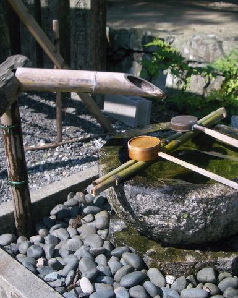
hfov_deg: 28.1
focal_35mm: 54
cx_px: 130
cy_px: 148
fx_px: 476
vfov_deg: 34.8
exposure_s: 1/640
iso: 50
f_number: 2.8
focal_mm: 6.8
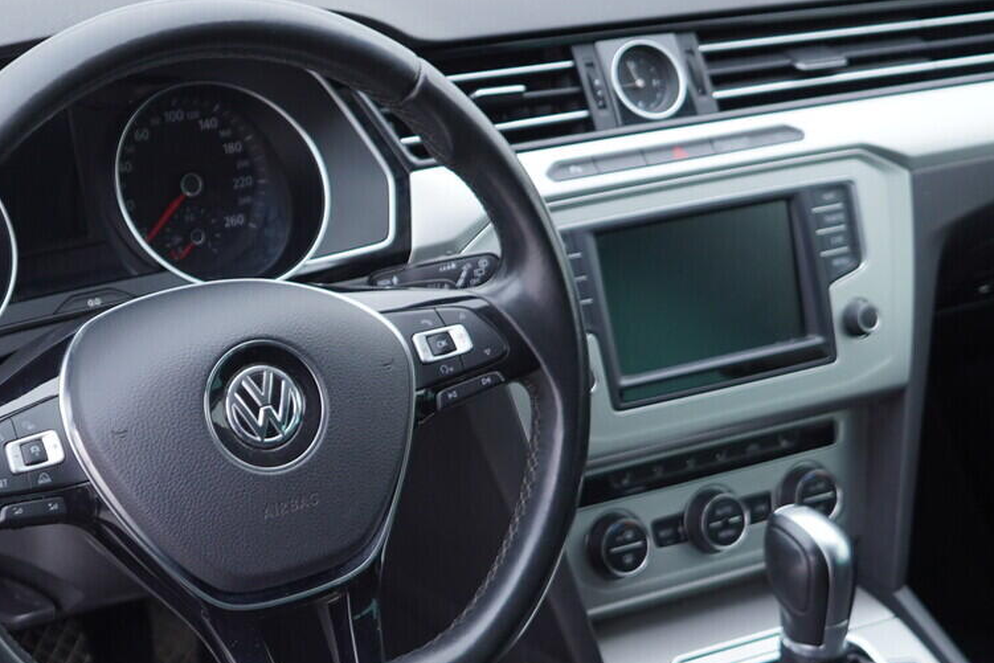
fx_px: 1905
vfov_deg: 19.7
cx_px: 222
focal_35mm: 69
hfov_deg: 28.7
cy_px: 429
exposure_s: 1/40
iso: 160
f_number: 2.8
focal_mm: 24
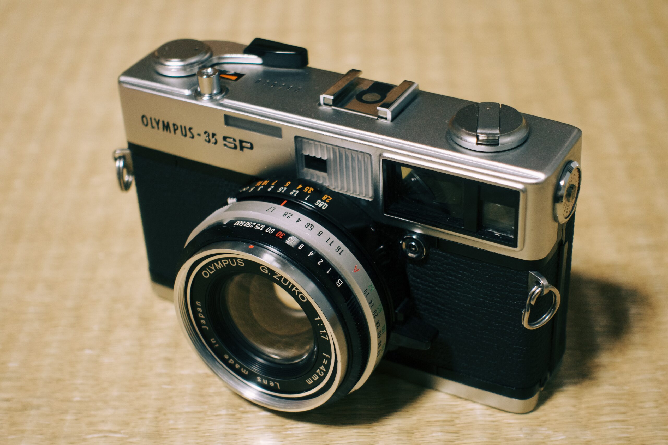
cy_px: 222
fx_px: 1299
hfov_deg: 28.8
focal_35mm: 70
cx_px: 334
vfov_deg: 19.5
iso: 1000
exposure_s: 1/60
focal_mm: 25.7
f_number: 2.8
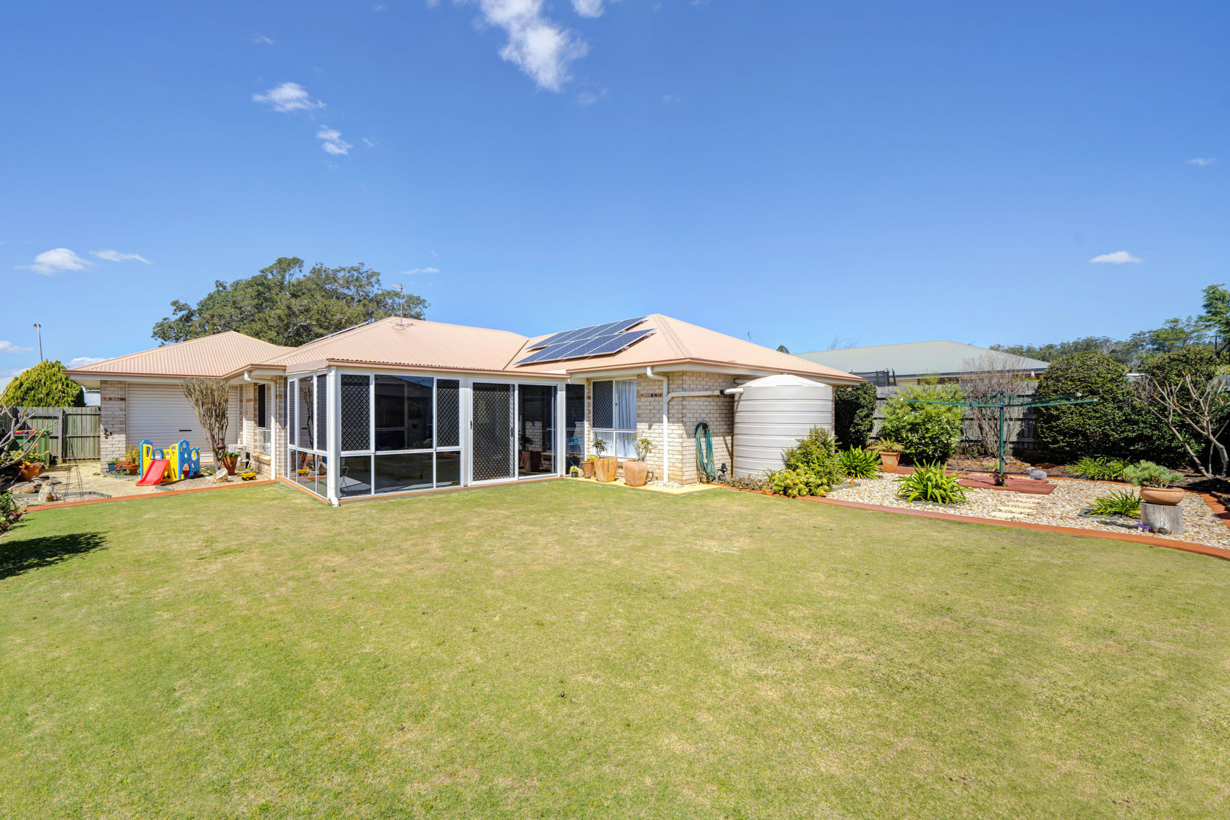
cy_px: 409
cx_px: 575
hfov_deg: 100.3
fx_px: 512
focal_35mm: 15
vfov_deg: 77.3
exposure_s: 1/200
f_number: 8
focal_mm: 14
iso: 100
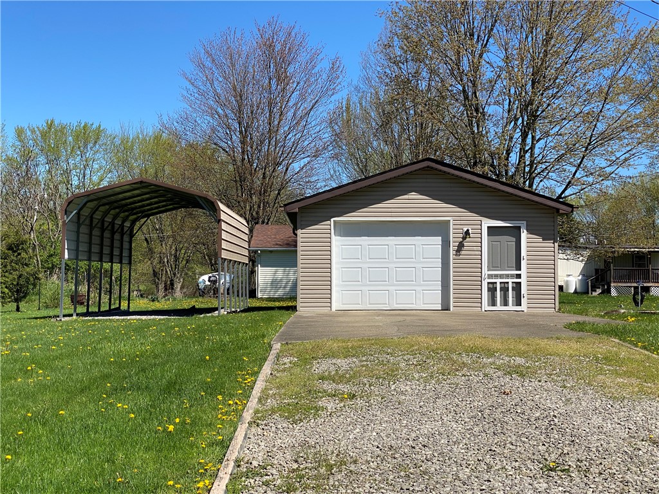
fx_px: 990
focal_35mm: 52
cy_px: 247
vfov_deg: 28.0
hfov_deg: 36.8
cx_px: 330
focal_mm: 6
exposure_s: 1/1453
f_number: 2
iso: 20
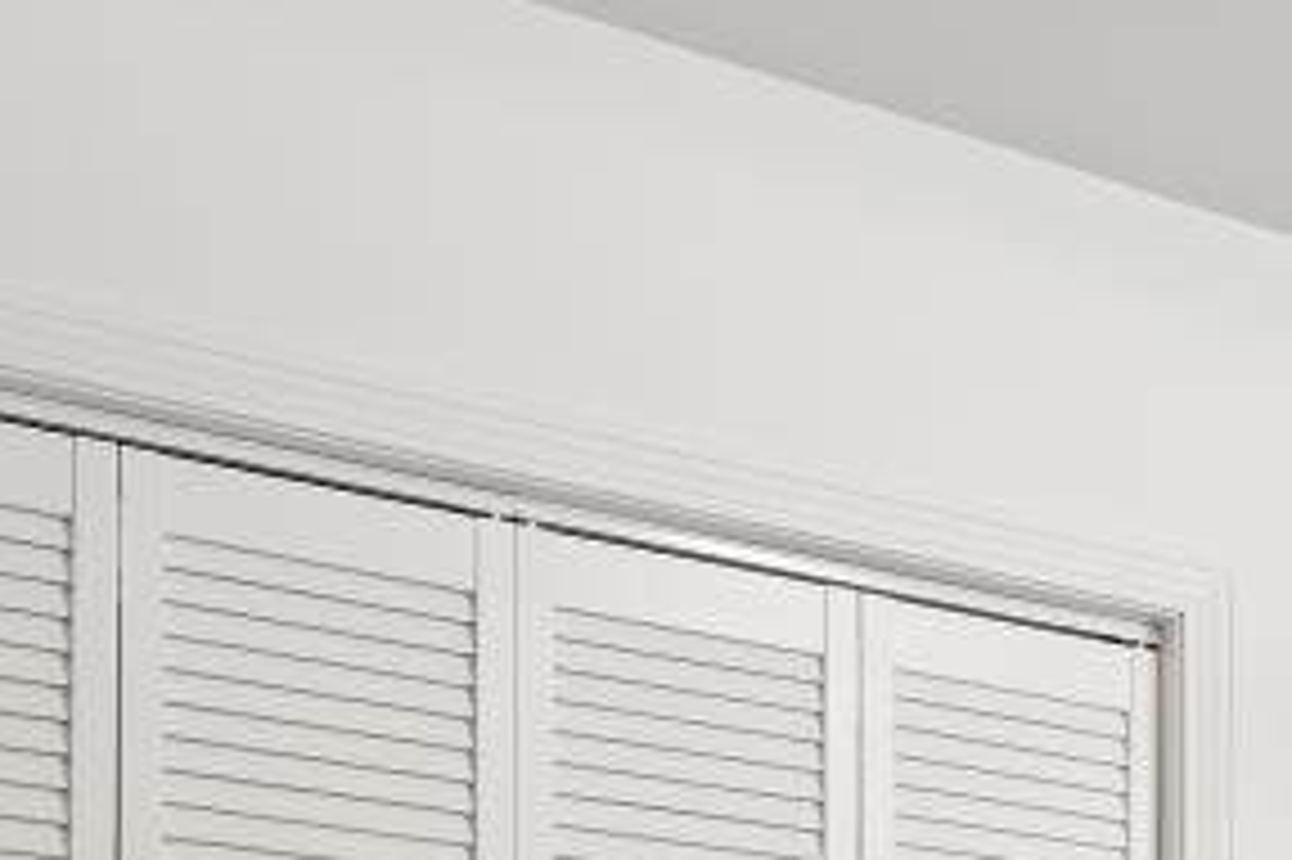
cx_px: 2030
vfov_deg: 14.4
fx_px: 2928
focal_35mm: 82
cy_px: 1612
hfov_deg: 20.6
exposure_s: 1/5
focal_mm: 15.5
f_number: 8
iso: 320
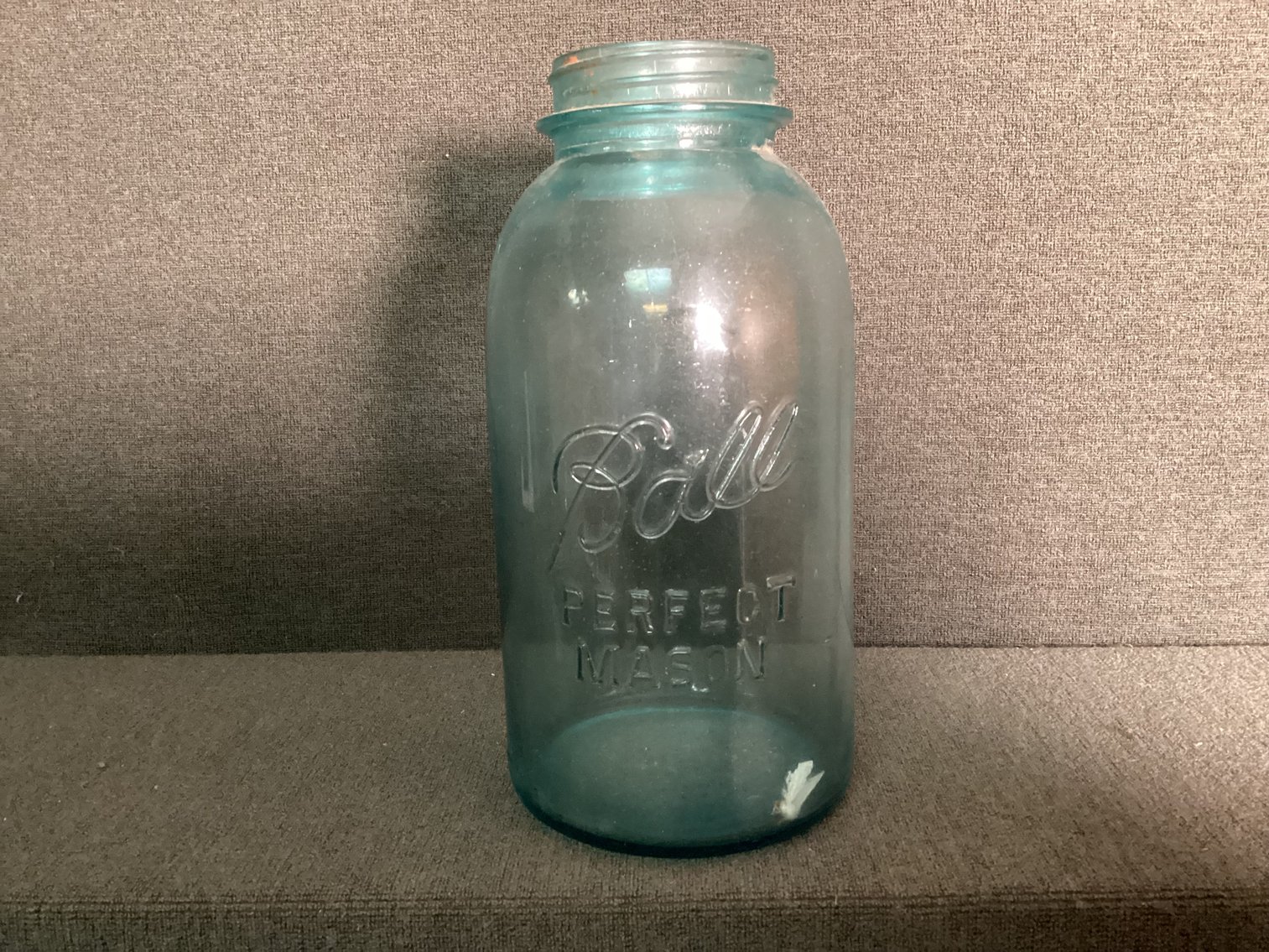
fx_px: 1137
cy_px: 476
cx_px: 634
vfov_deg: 45.4
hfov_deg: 58.3
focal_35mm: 31
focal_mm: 3.3
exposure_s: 1/24
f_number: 2.4
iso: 640
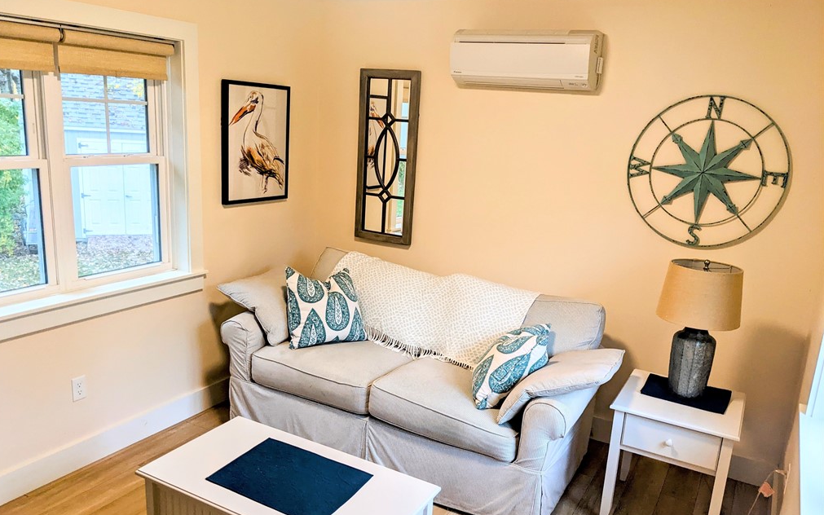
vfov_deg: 43.1
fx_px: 651
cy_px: 275
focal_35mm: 29
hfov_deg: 64.6
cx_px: 408
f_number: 1.73
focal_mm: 4.38
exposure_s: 1/120
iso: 189
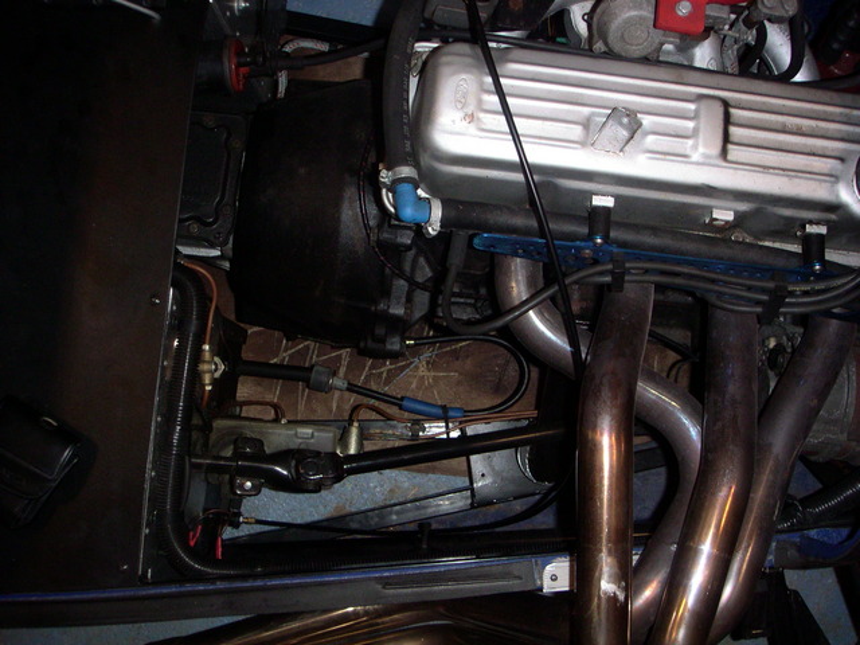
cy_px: 322
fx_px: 944
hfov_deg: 49.0
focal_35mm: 38
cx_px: 430
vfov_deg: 37.7
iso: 160
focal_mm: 6
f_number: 2.8
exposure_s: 1/50
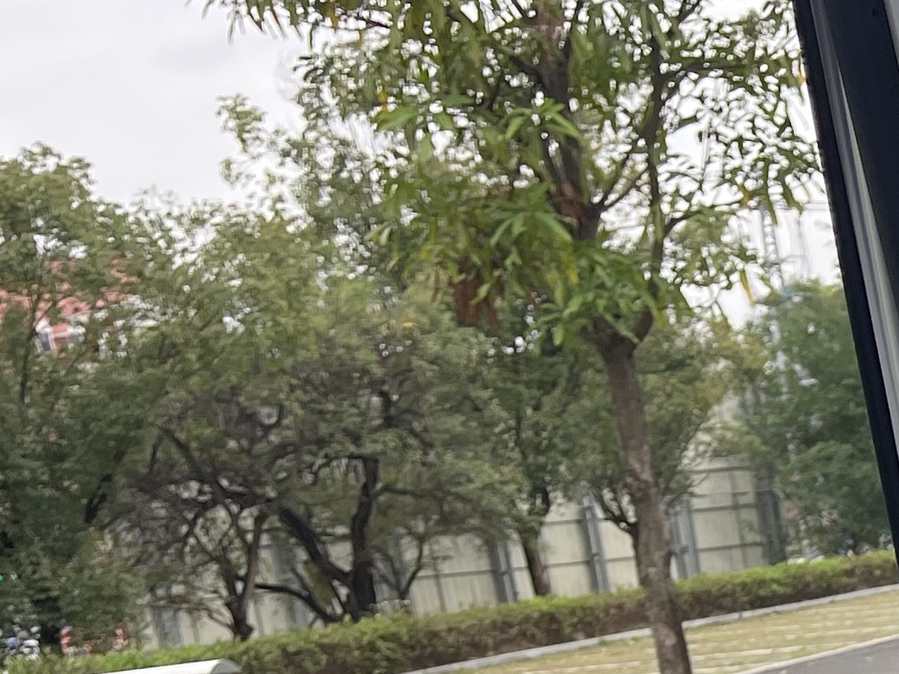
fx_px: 2571
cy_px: 1031
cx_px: 1586
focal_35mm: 99
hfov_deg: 16.7
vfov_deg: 13.9
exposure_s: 1/504
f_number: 1.6
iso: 50
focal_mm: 5.1
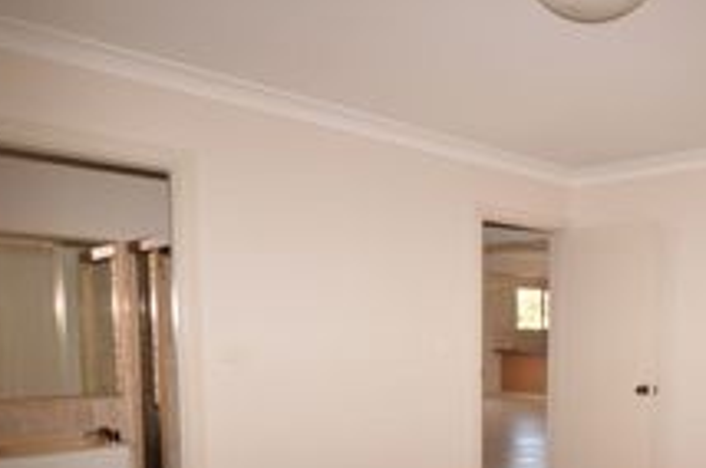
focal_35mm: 33
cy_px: 400
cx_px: 564
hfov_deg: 53.5
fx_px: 646
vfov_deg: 37.8
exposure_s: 1/60
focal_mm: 10
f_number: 4
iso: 100
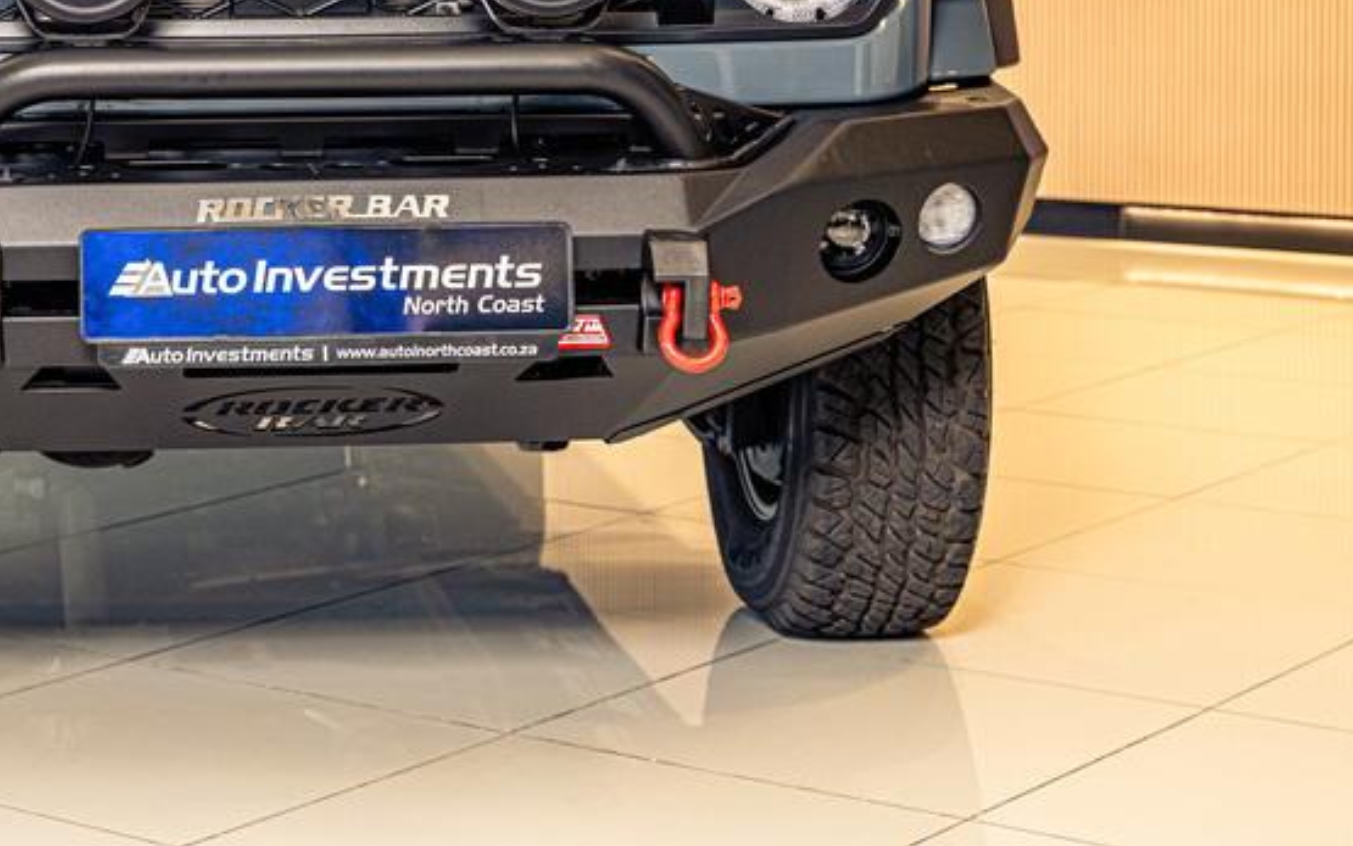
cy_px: 20
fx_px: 3393
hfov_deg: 22.2
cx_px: 226
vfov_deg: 14.0
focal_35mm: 92
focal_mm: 49
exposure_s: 1/125
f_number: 4
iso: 640
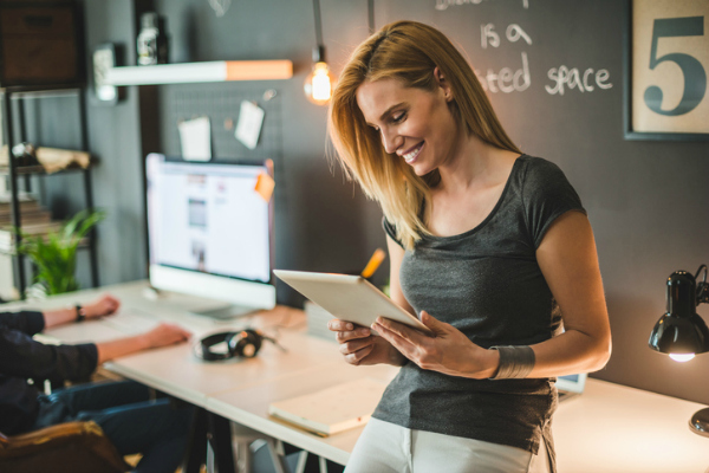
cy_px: 236
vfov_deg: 27.0
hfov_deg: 39.6
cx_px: 354
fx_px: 985
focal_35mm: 50
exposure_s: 1/160
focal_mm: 50
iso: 400
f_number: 2
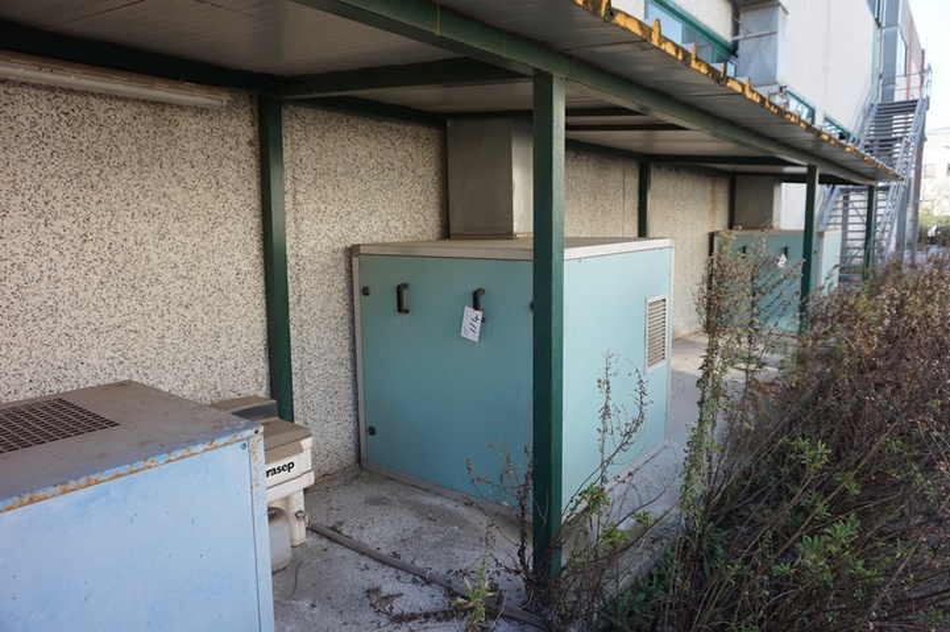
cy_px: 316
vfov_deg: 53.1
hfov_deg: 73.8
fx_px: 633
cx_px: 475
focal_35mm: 24
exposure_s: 1/160
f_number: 4
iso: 100
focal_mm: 16
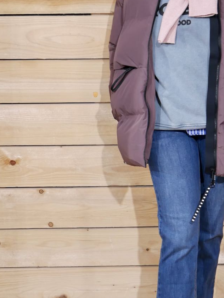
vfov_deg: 20.6
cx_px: 183
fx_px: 819
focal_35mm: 95
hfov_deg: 15.5
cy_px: 137
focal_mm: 25
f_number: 4.5
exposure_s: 1/60
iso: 640
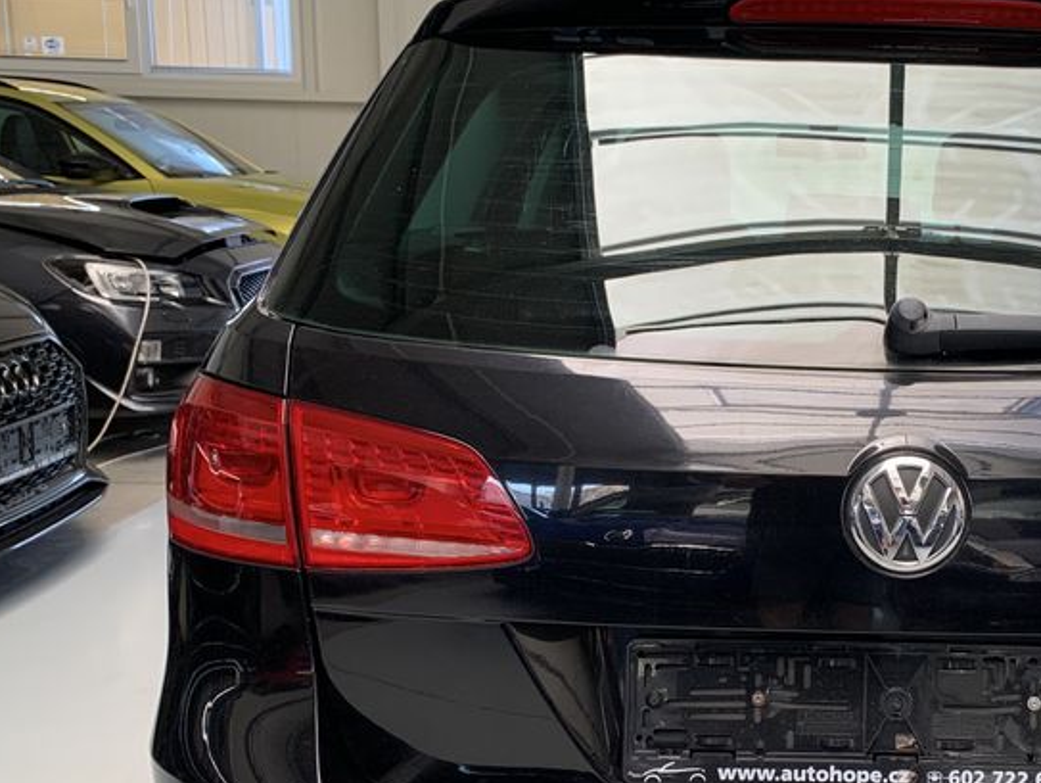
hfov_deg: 37.5
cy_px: 487
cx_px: 838
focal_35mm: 49
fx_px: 1475
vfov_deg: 29.6
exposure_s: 1/76
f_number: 1.8
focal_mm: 4.25
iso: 100
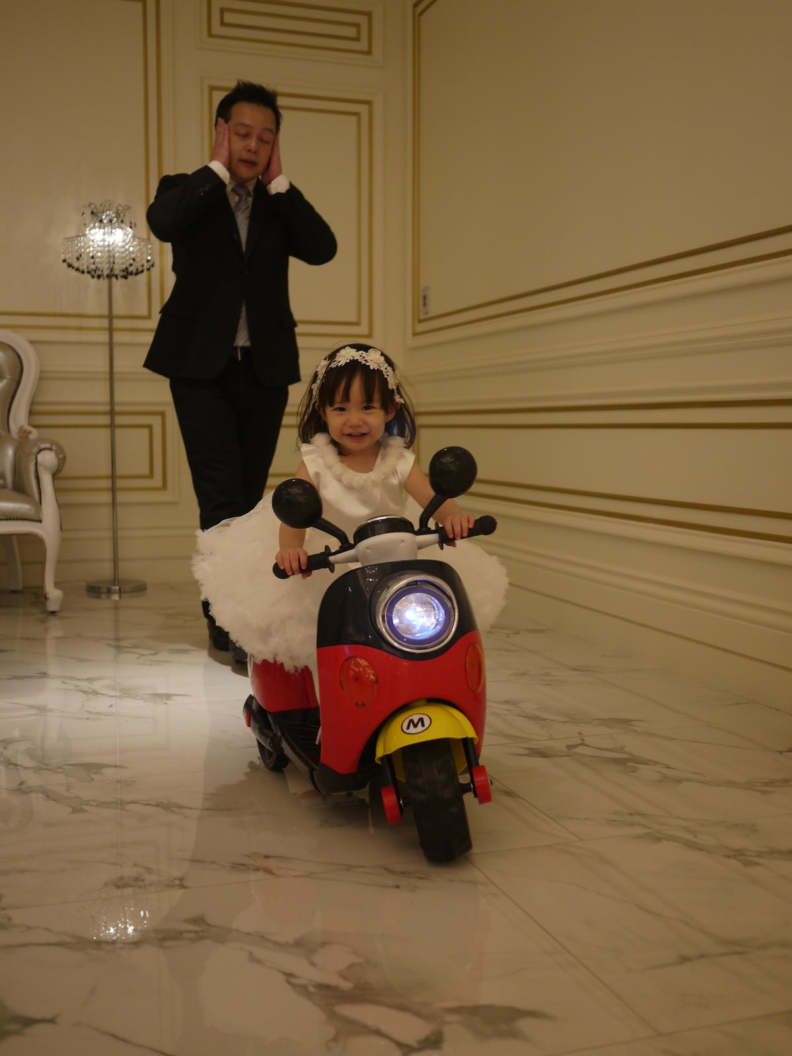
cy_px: 528
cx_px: 396
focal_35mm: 40
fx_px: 1220
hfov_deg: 36.0
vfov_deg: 46.8
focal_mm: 20
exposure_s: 1/125
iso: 160
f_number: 1.7
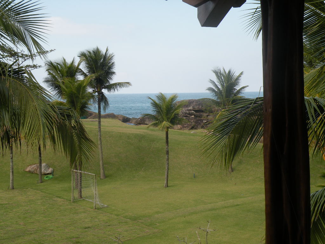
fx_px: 526
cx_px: 162
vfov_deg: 26.1
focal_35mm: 56
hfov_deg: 34.3
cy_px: 122
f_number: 5.6
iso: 64
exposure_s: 1/185
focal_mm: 9.8
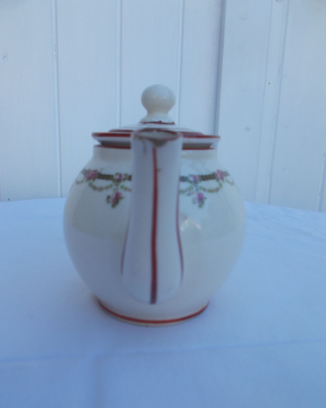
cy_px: 209
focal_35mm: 28
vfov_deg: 62.2
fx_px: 338
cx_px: 165
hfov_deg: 51.5
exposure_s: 1/200
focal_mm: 4.6
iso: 80
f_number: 3.2
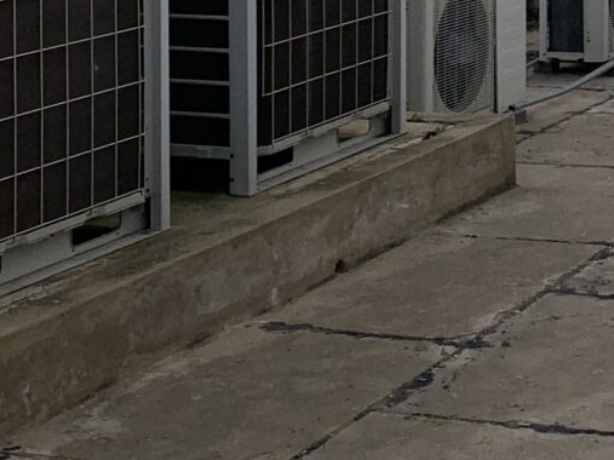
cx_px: 793
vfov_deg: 13.3
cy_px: -228
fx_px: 1862
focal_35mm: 105
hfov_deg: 17.6
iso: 25
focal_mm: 4.25
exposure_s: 1/1880
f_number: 1.8
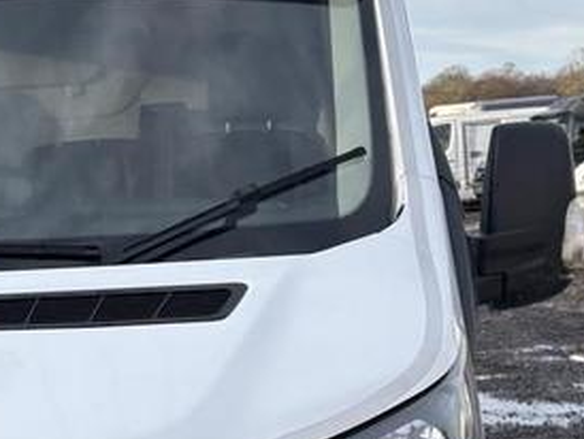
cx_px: 38
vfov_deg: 17.1
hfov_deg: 22.3
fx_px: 1435
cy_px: 403
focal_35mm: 85
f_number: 1.6
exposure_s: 1/1048
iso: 50
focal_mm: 5.96
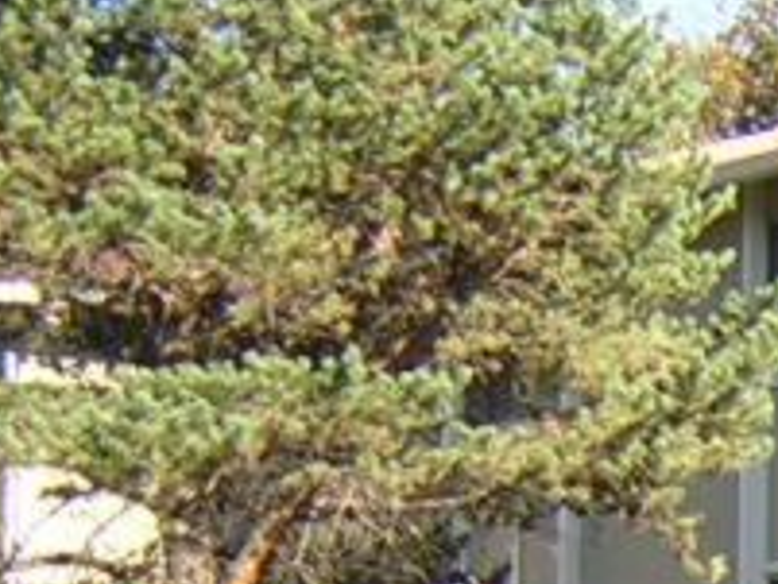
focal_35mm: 183
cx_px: 1332
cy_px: 951
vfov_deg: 7.9
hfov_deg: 10.3
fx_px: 4115
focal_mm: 4.7
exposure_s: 1/404
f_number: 2.6
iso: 100
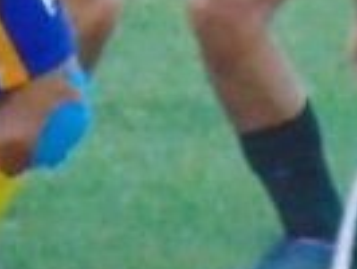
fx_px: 21904
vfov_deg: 0.7
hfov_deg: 0.9
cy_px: -121
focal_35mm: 2122
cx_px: -123
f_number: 4.2
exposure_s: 1/160
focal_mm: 68
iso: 800
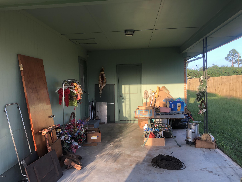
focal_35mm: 28
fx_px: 196
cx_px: 121
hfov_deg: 63.4
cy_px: 91
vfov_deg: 49.7
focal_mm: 3.99
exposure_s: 1/120
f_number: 1.8
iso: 25
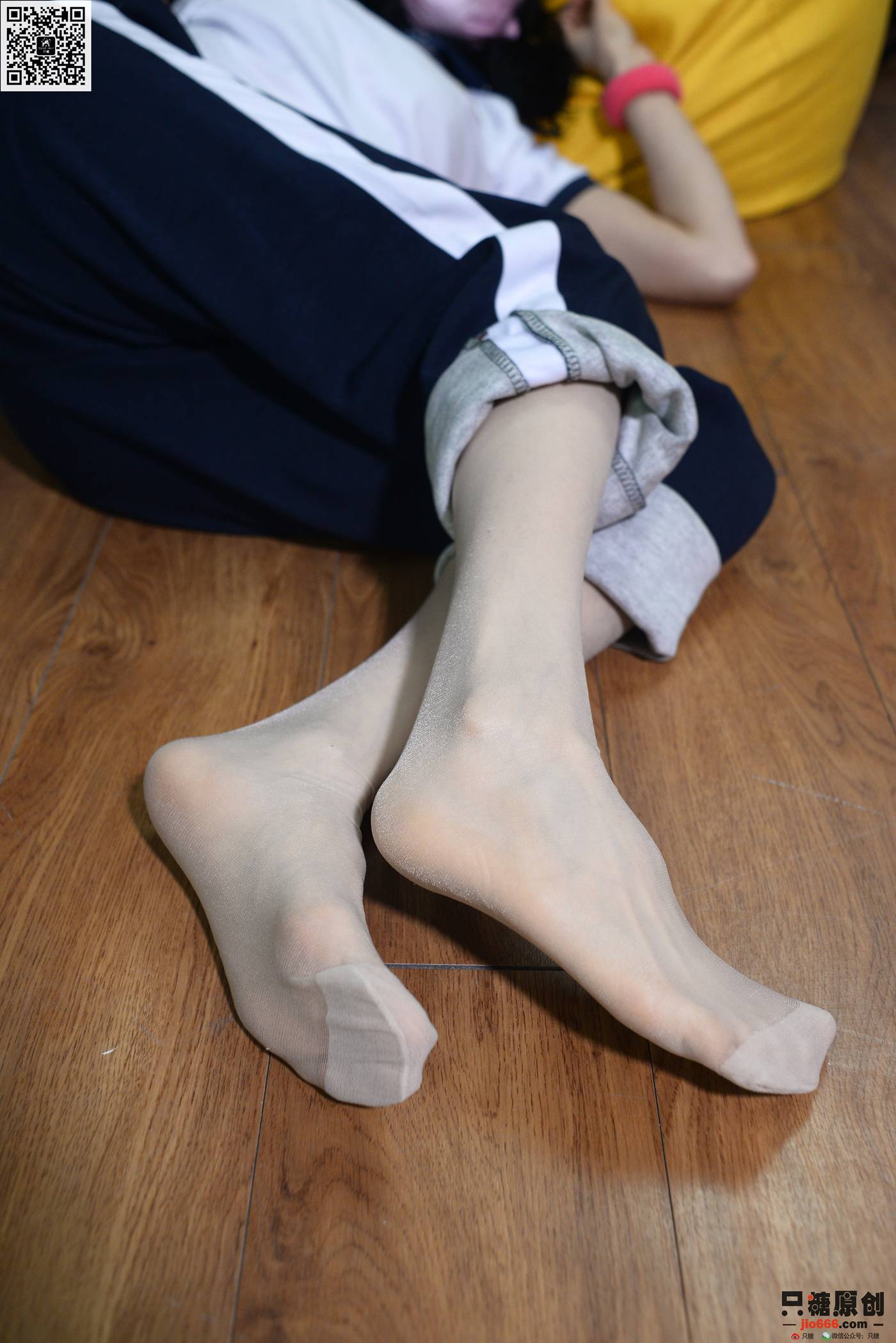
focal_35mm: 35
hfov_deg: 37.9
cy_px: 672
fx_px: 1305
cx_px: 448
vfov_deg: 54.4
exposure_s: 1/250
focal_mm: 35
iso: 1250
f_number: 5
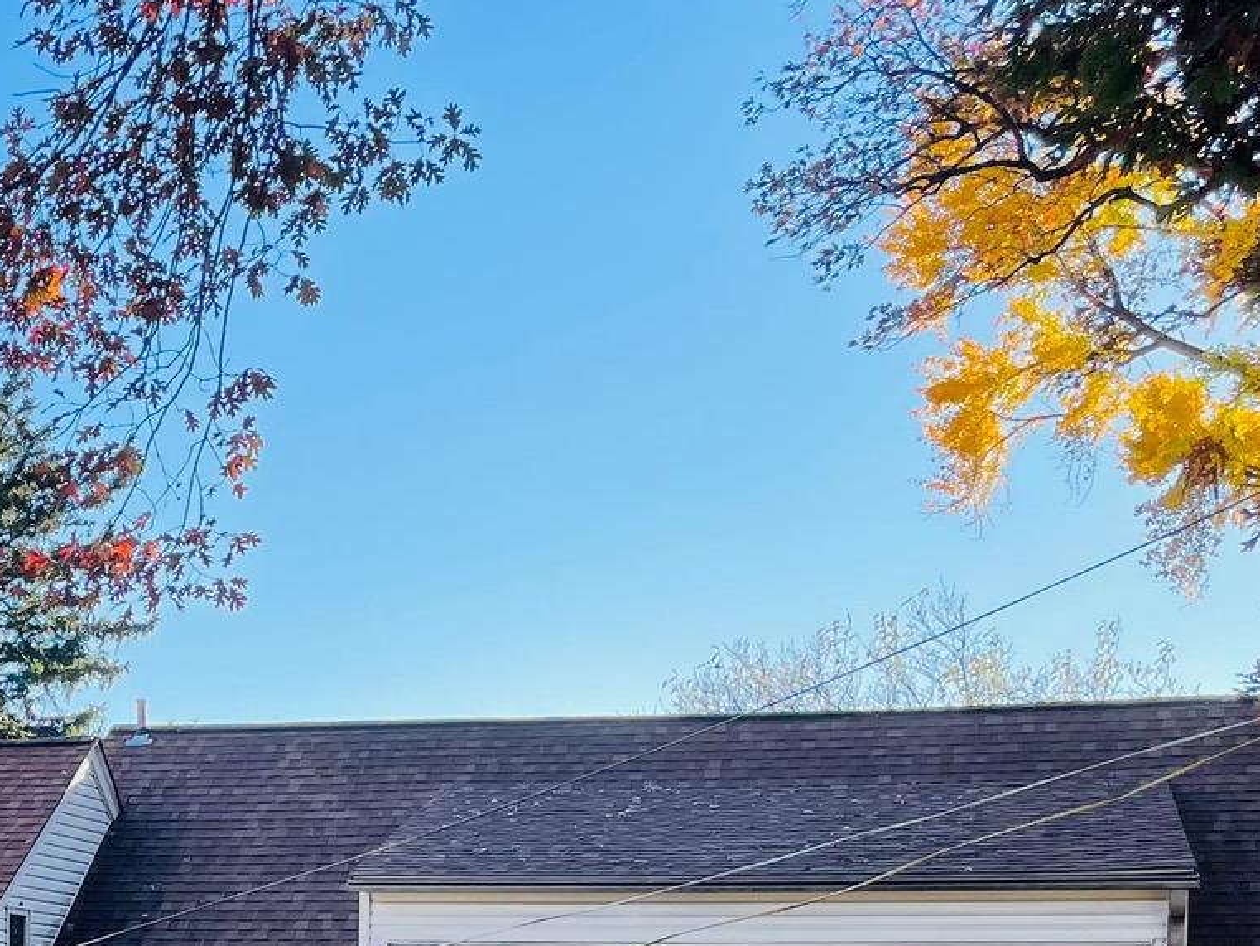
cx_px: 46
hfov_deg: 26.5
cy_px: 1125
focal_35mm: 70
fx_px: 2548
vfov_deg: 19.8
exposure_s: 1/1247
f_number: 1.6
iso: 32
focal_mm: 4.2
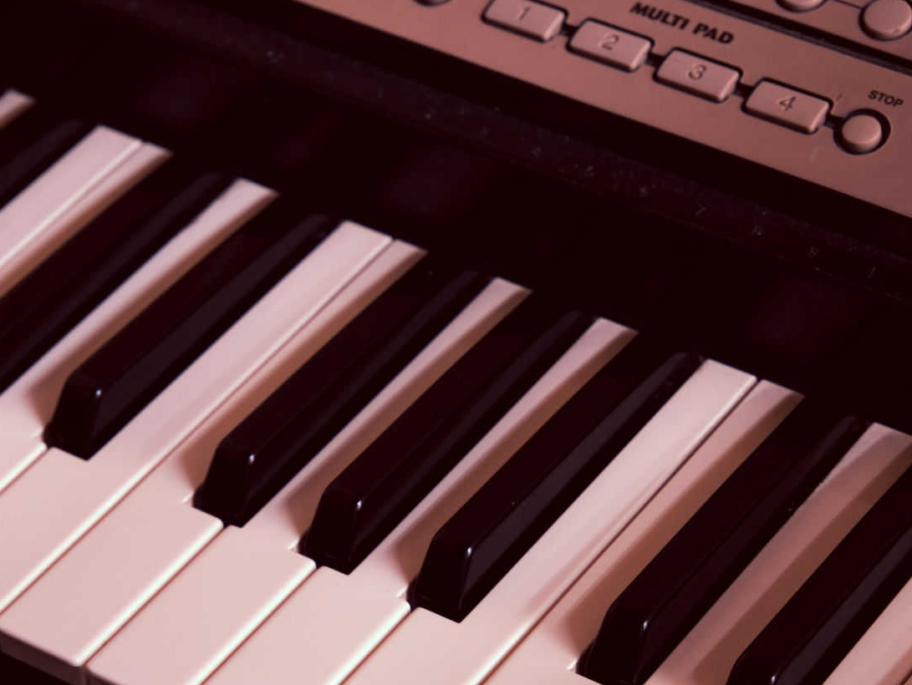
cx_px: 487
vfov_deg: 9.6
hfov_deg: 12.8
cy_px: 437
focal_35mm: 154
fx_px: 4060
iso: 200
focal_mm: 60
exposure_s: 2.5
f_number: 5.6
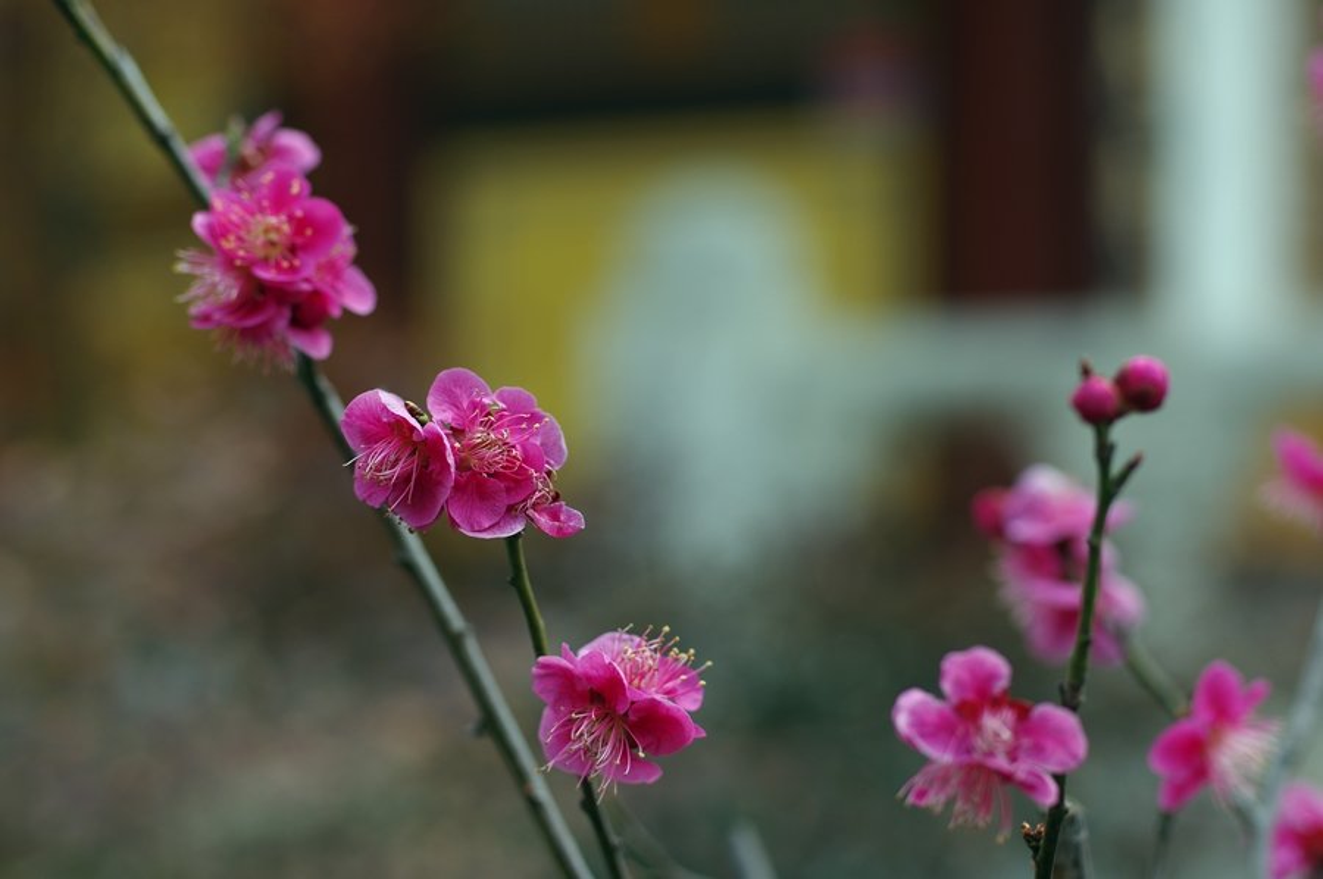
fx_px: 3010
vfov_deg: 16.6
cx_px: 662
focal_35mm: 82
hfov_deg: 24.8
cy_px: 440
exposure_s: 1/500
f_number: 3.2
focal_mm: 55
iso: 100
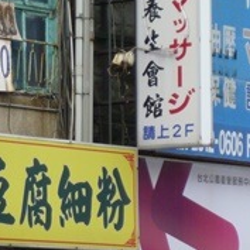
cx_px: 16
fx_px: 2705
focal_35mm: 331
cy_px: 127
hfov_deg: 5.3
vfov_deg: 5.3
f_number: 6.9
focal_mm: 25
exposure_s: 1/125
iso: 400
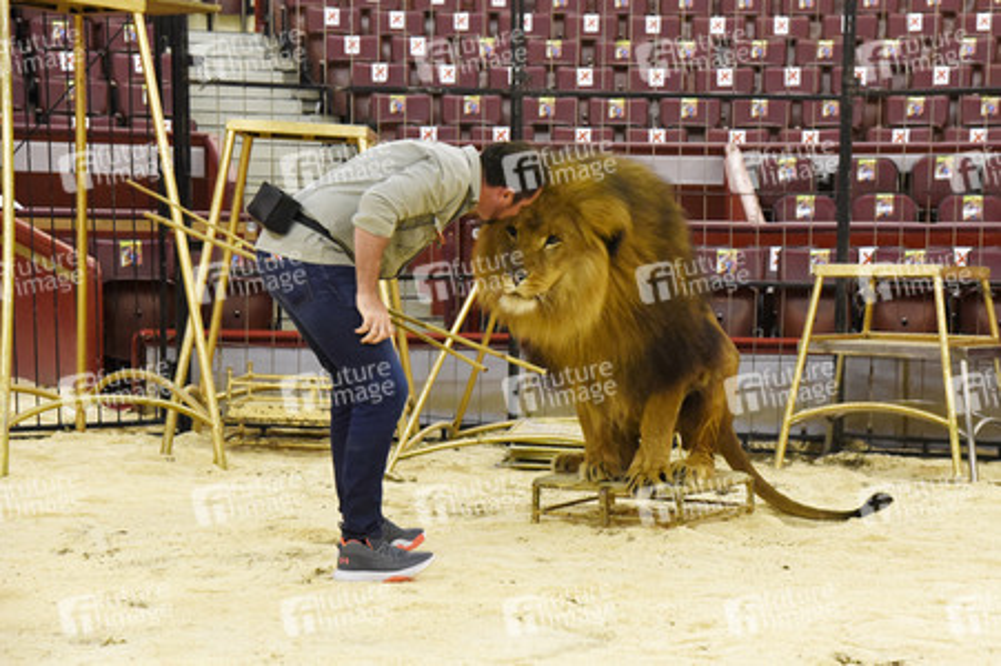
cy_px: 333
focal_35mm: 78
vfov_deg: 17.5
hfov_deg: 26.0
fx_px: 2167
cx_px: 500
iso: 3200
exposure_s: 1/50
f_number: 5
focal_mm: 78
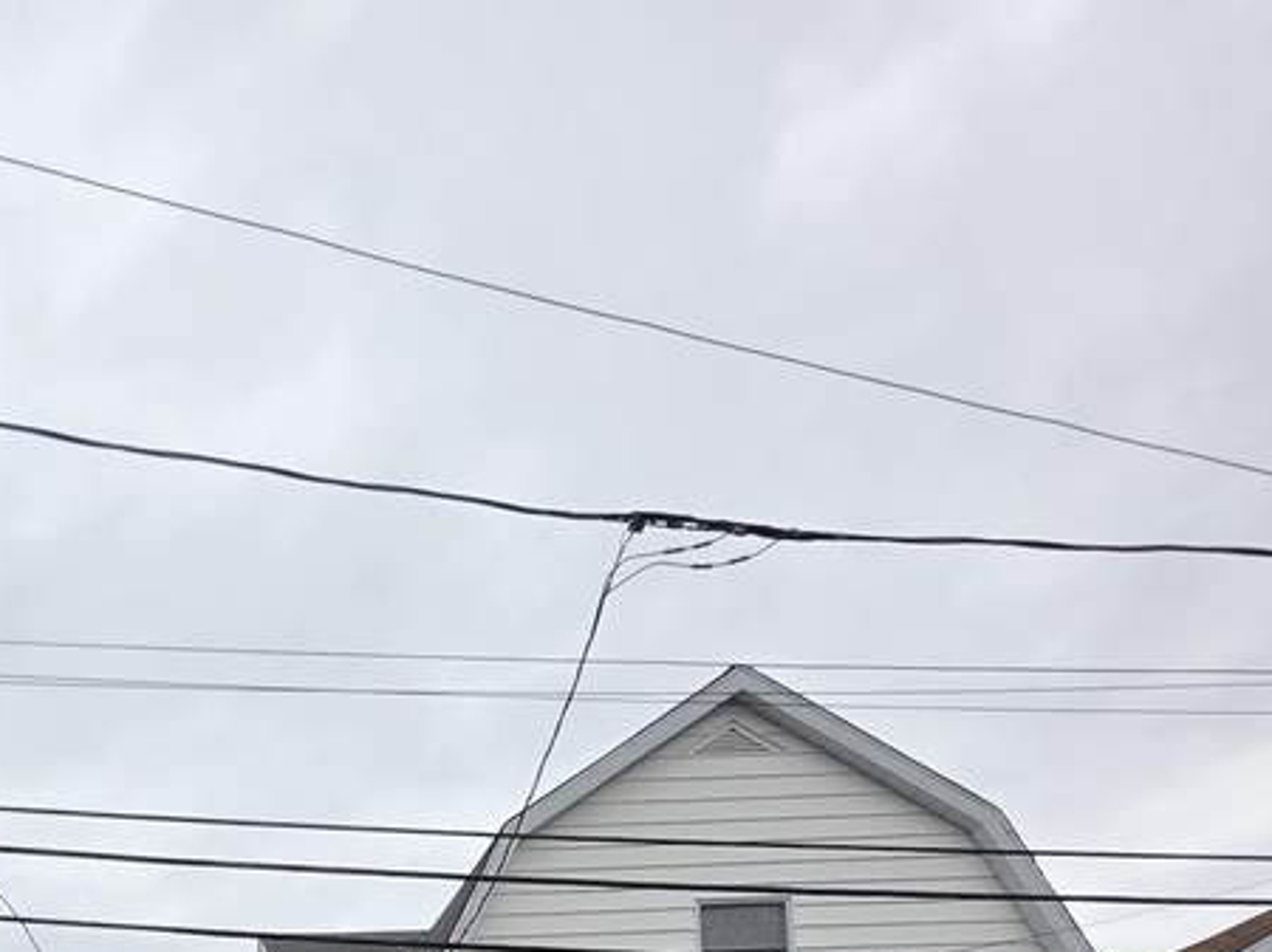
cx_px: 11
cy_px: 1353
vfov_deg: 28.4
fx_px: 1359
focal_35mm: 37
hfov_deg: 43.3
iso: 100
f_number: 1.9
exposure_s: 1/719
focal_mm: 2.2
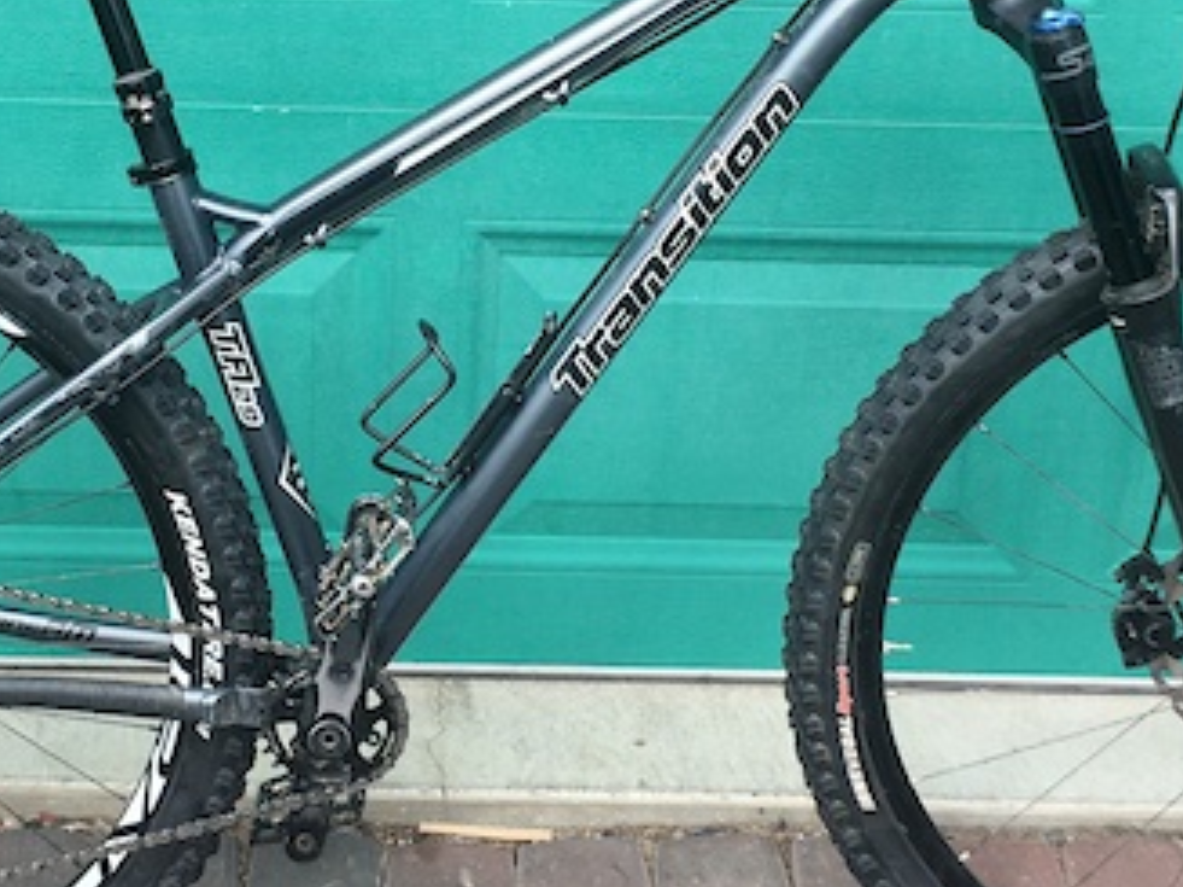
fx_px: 2426
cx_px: 463
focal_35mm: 71
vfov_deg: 20.7
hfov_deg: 27.3
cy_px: 366
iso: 25
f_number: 2.2
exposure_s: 1/337
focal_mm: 4.15
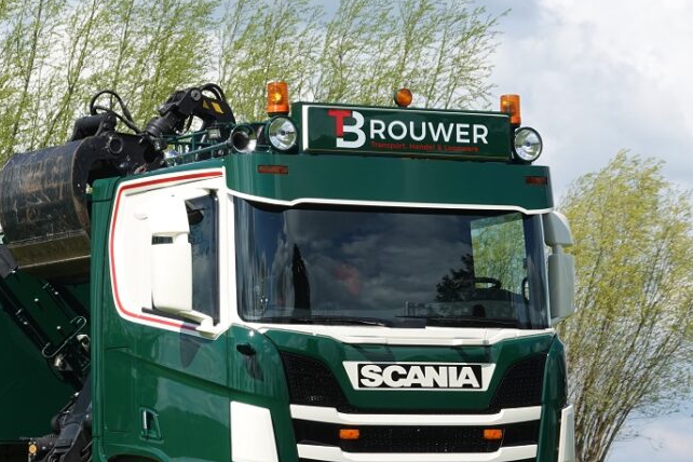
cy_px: 358
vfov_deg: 7.7
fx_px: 3407
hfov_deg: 11.6
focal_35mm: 177
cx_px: 151
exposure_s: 1/800
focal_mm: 40.73
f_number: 4
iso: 100
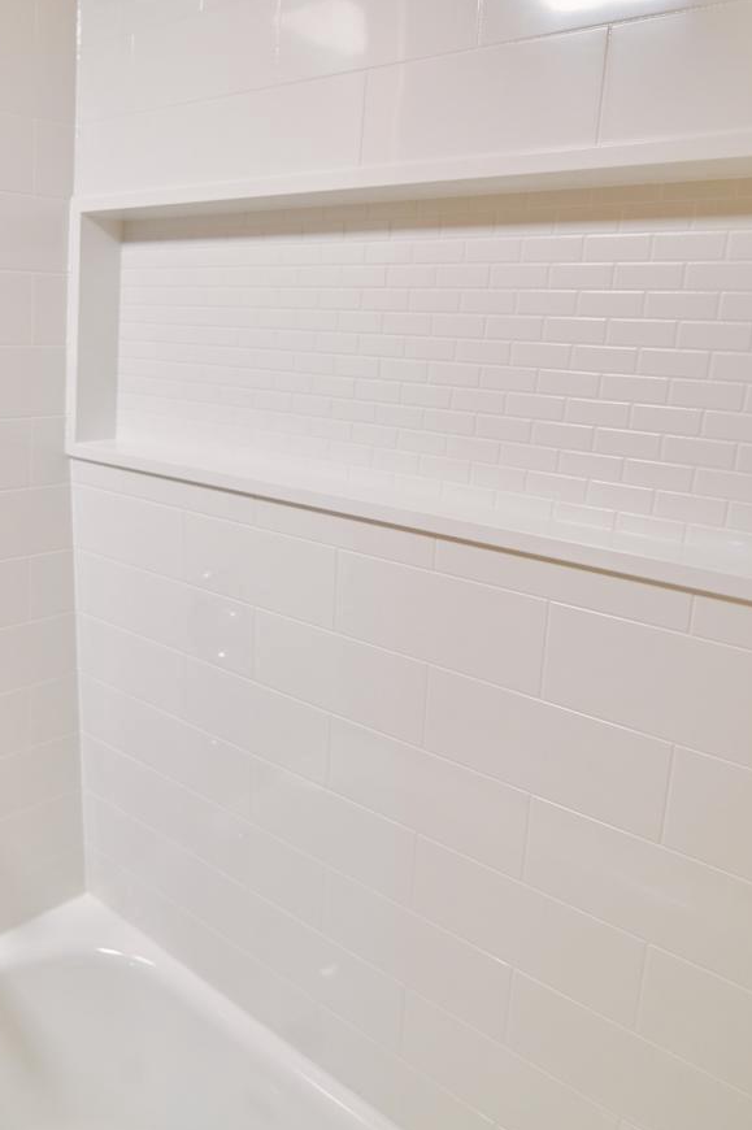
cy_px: 491
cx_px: 144
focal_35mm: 30
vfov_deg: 61.7
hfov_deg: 41.6
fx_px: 941
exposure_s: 1/160
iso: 400
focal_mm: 17
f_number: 2.8
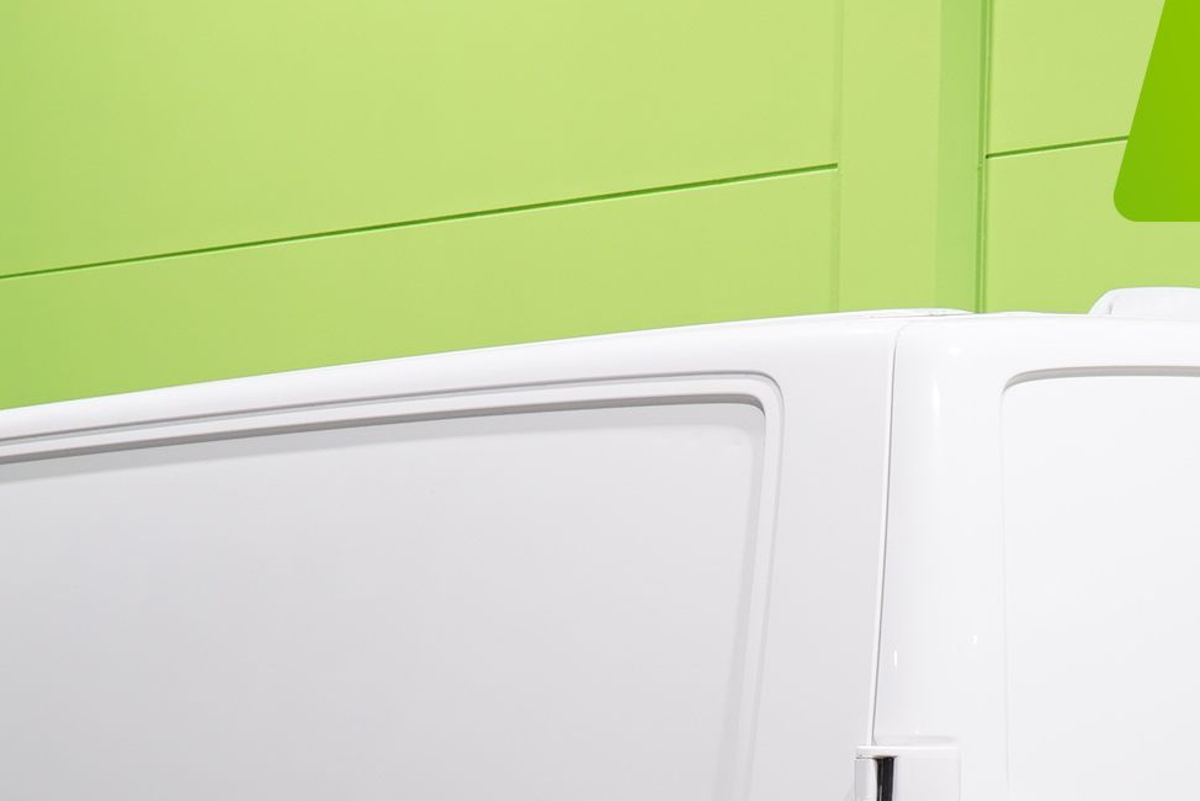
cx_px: 578
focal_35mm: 117
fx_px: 3901
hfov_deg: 17.5
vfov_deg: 11.4
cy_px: 1038
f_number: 6.3
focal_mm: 38
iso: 320
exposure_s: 1/10
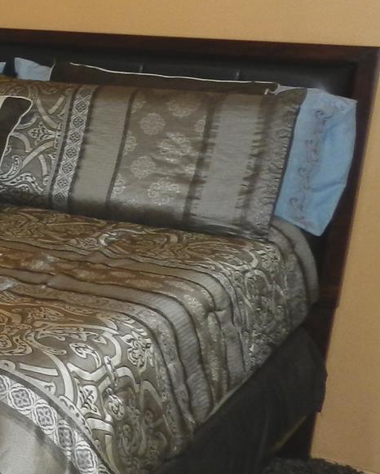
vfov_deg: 24.1
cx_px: -437
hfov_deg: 14.9
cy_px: 198
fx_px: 1110
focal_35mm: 79
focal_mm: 4
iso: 200
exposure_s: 1/30
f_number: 3.4
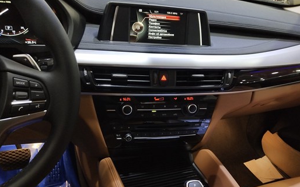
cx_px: 159
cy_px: 105
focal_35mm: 34
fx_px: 278
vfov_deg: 37.2
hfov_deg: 56.7
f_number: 1.8
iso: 627
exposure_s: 1/33.3
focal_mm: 3.95
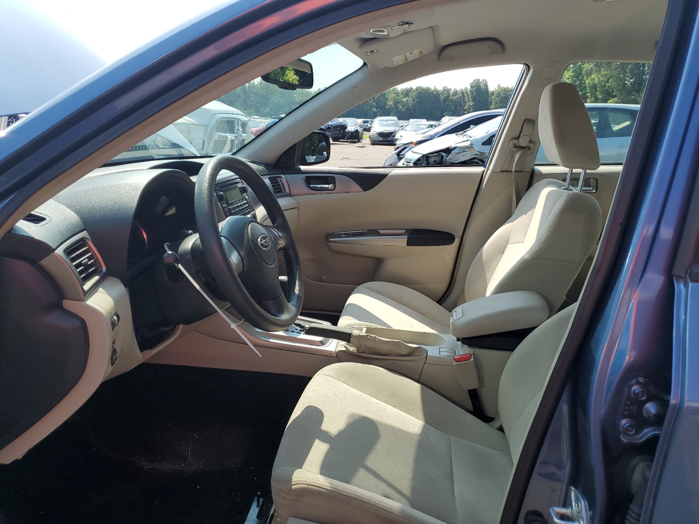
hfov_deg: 67.3
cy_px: 262
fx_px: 525
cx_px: 350
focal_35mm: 26
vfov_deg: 53.1
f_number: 1.5
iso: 50
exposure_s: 1/2000
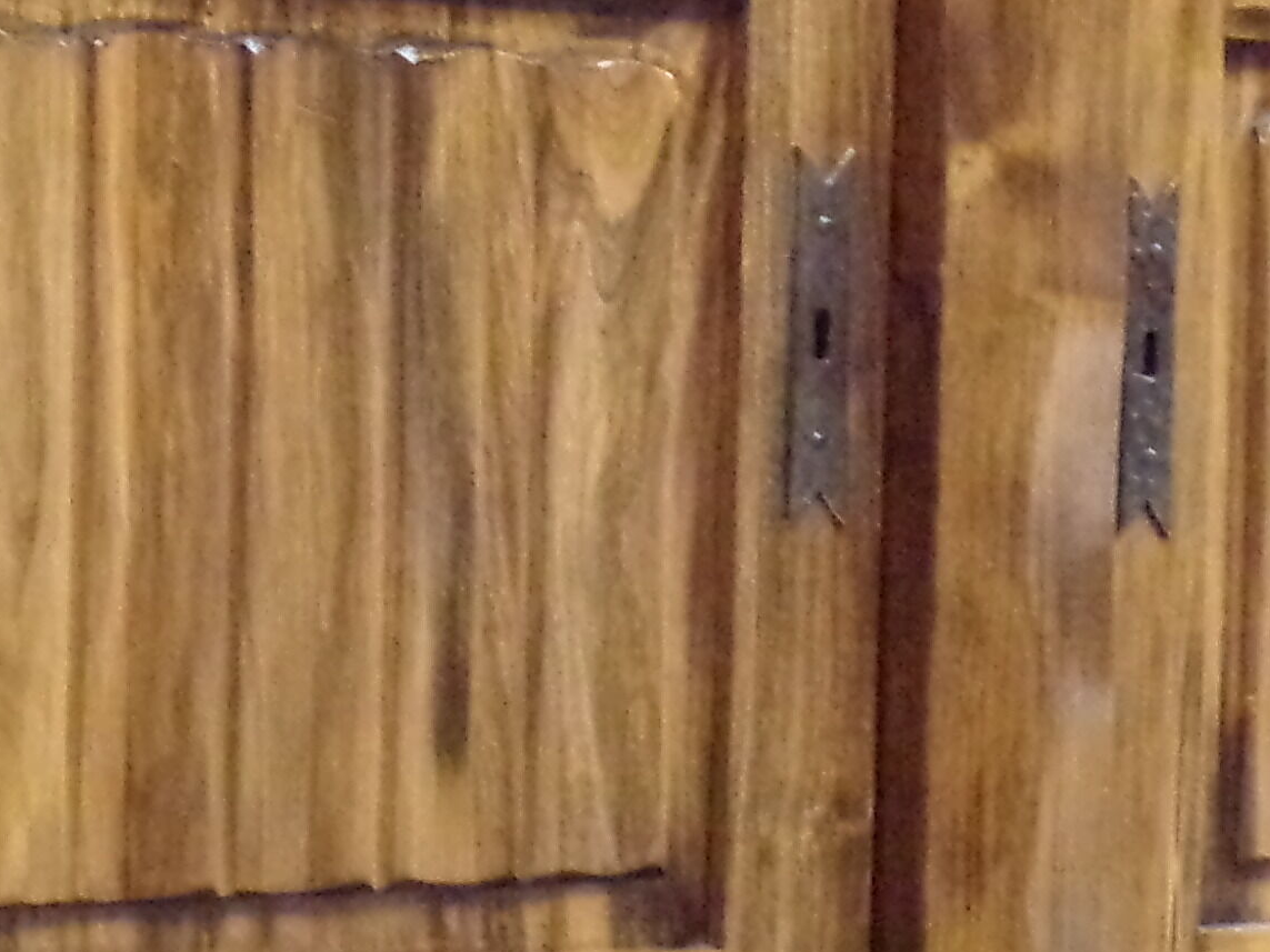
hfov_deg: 15.3
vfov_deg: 11.5
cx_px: 792
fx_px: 4732
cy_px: 505
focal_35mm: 129
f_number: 3.2
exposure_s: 1/17
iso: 800
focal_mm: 5.8
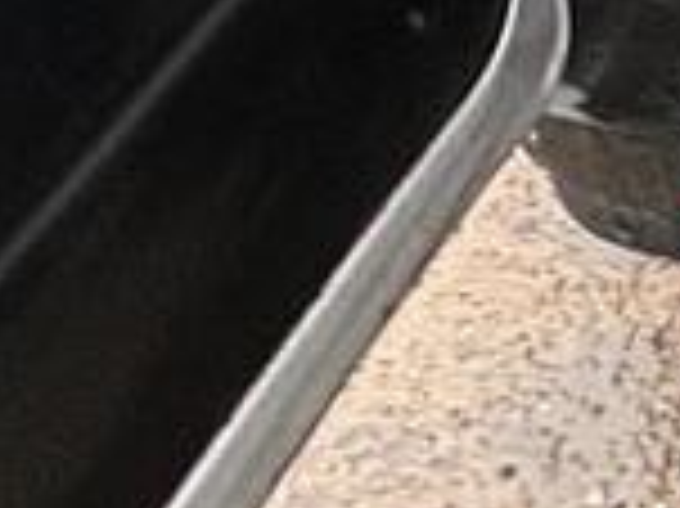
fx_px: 1629
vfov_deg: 11.9
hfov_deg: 16.9
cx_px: 1396
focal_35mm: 83
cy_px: -908
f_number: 2.2
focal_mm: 2.22
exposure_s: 1/99
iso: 125
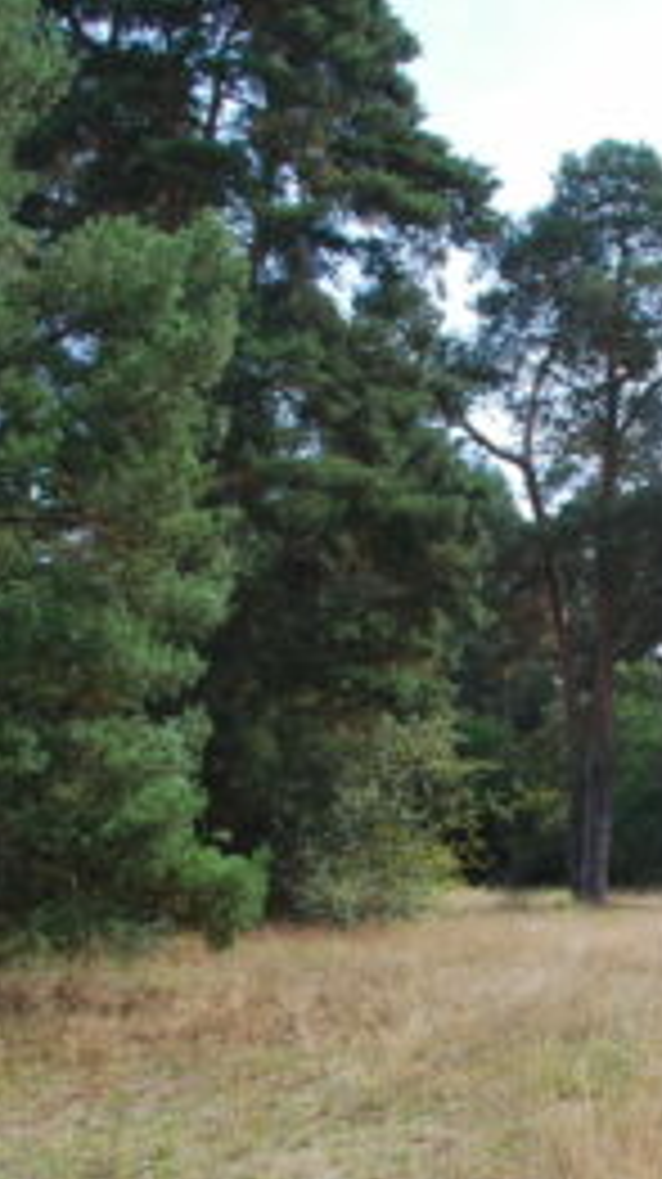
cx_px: 563
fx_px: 2439
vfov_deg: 26.9
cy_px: 866
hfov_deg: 15.3
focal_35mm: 78
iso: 200
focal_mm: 20
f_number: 10
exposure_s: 1/200
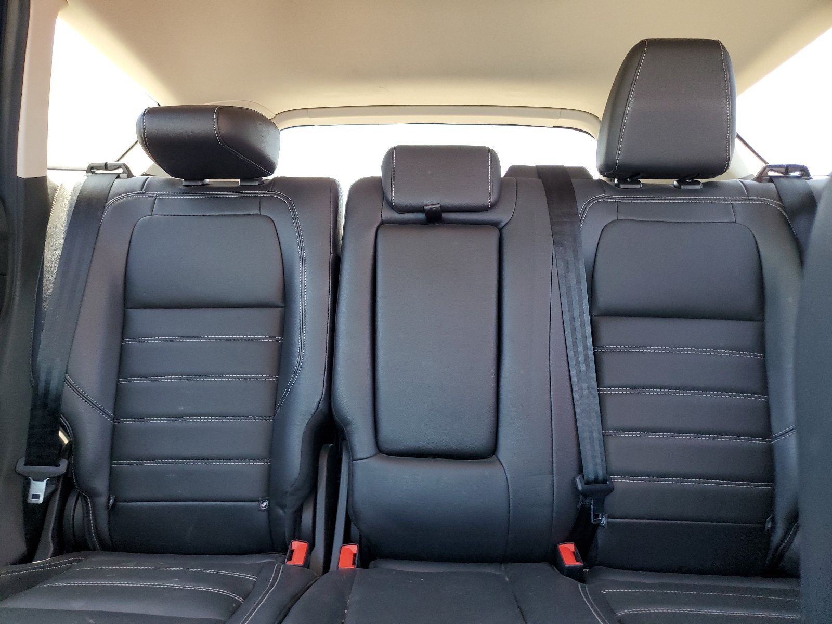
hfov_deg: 67.3
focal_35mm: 26
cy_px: 312
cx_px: 416
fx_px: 625
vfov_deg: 53.1
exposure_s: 1/60.2
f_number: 1.5
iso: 116
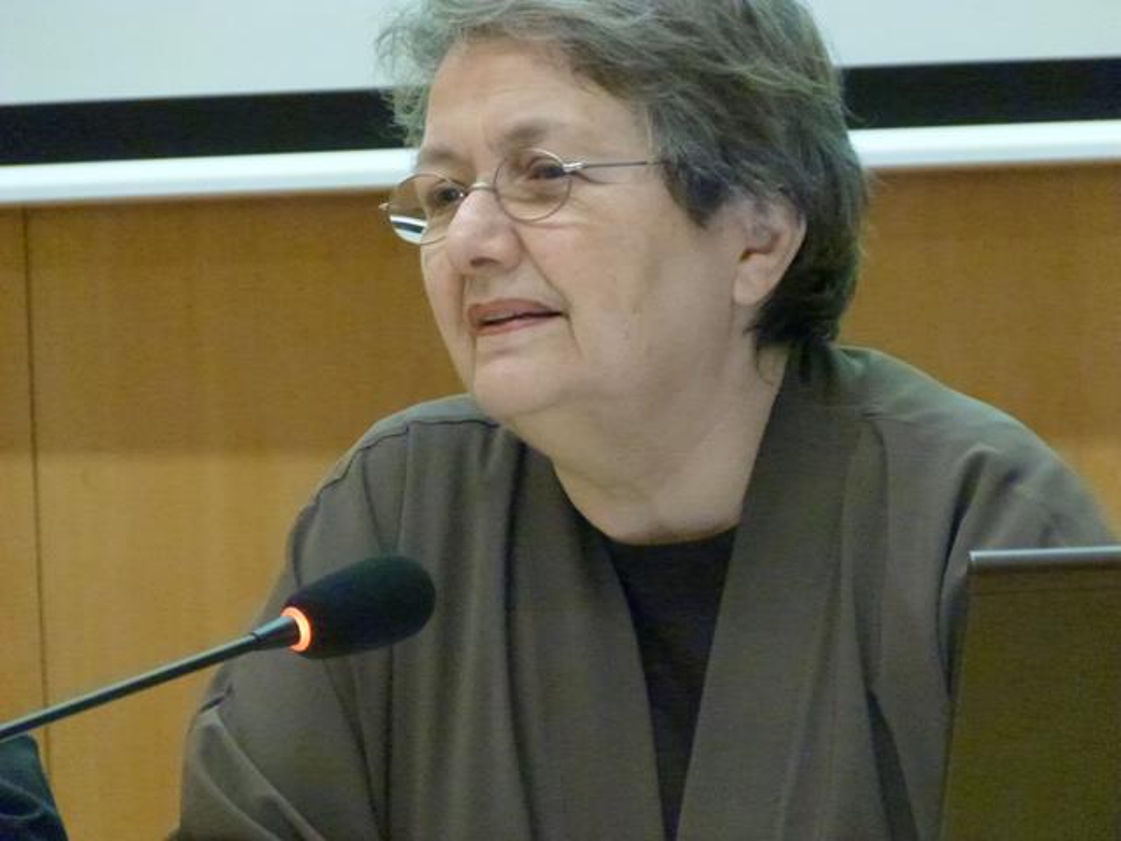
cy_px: 420
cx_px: 560
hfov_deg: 6.0
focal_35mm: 332
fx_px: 10751
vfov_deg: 4.5
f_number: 4.1
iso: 1600
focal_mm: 59.7
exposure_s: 1/30
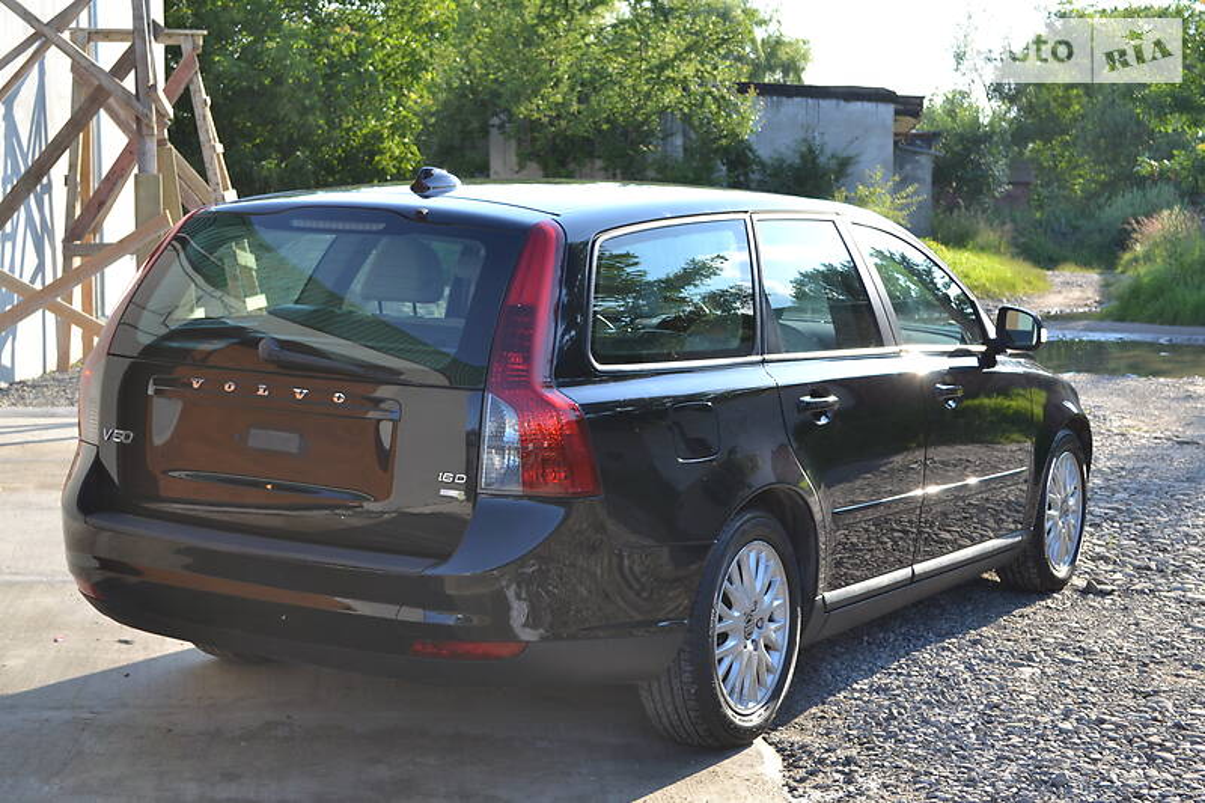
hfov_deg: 35.1
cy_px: 402
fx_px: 1907
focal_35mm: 57
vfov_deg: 23.8
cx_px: 602
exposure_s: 1/125
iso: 110
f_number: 5.6
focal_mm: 38
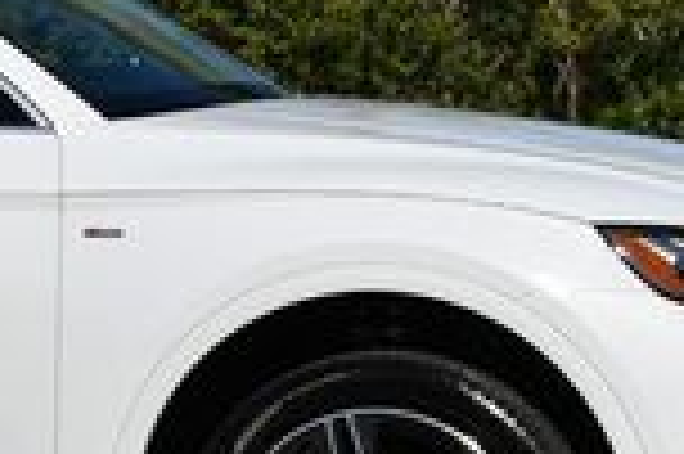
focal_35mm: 287
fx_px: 5447
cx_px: -252
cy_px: 27
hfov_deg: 7.1
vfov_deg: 4.8
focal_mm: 34
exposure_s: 1/400
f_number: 10
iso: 100
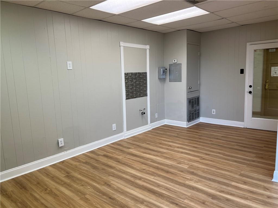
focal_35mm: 26
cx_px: 139
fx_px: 209
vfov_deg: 53.1
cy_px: 104
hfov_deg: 67.3
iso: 64
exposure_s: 1/147
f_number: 1.5
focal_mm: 5.7
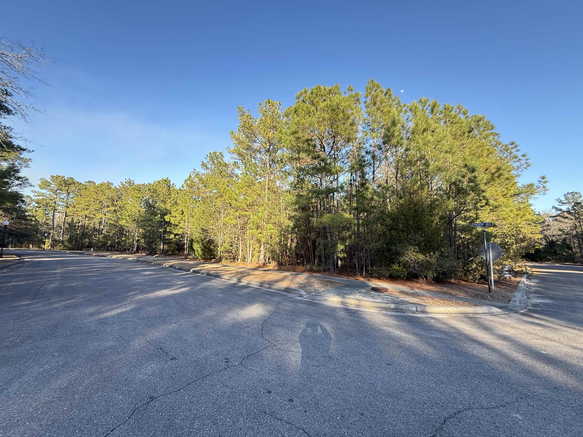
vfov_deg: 85.7
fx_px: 236
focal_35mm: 14
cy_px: 218
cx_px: 292
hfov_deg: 102.1
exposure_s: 1/318
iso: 64
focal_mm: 2.22
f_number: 2.2
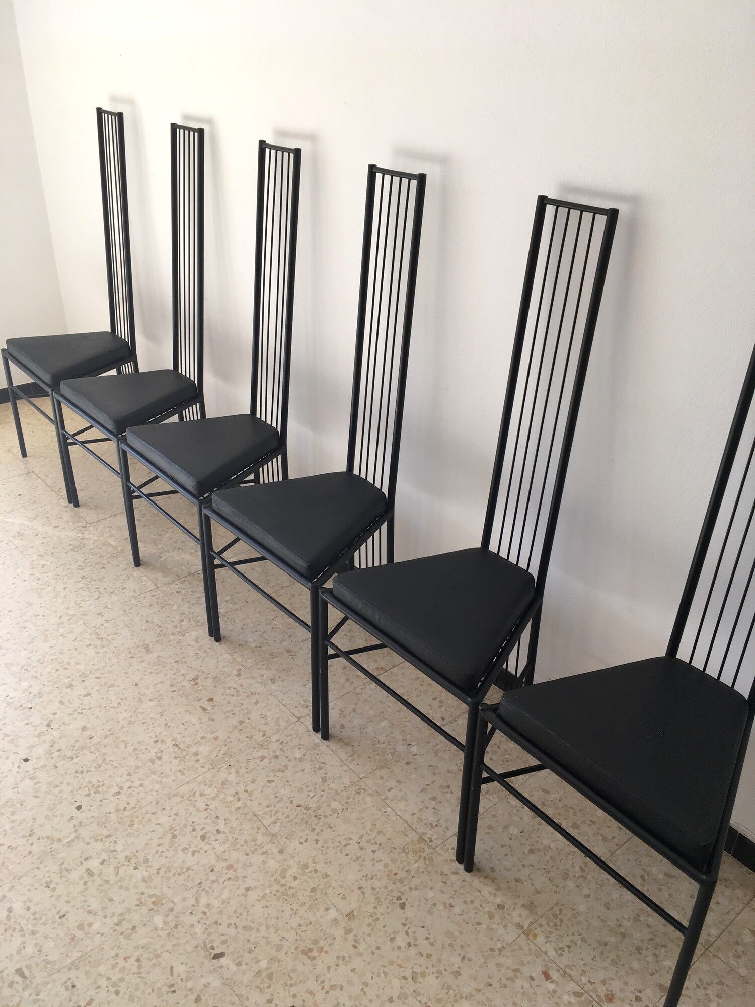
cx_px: 378
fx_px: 843
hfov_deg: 48.2
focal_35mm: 29
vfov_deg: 61.7
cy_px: 504
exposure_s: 1/126
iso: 25
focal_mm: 4.15
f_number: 2.2
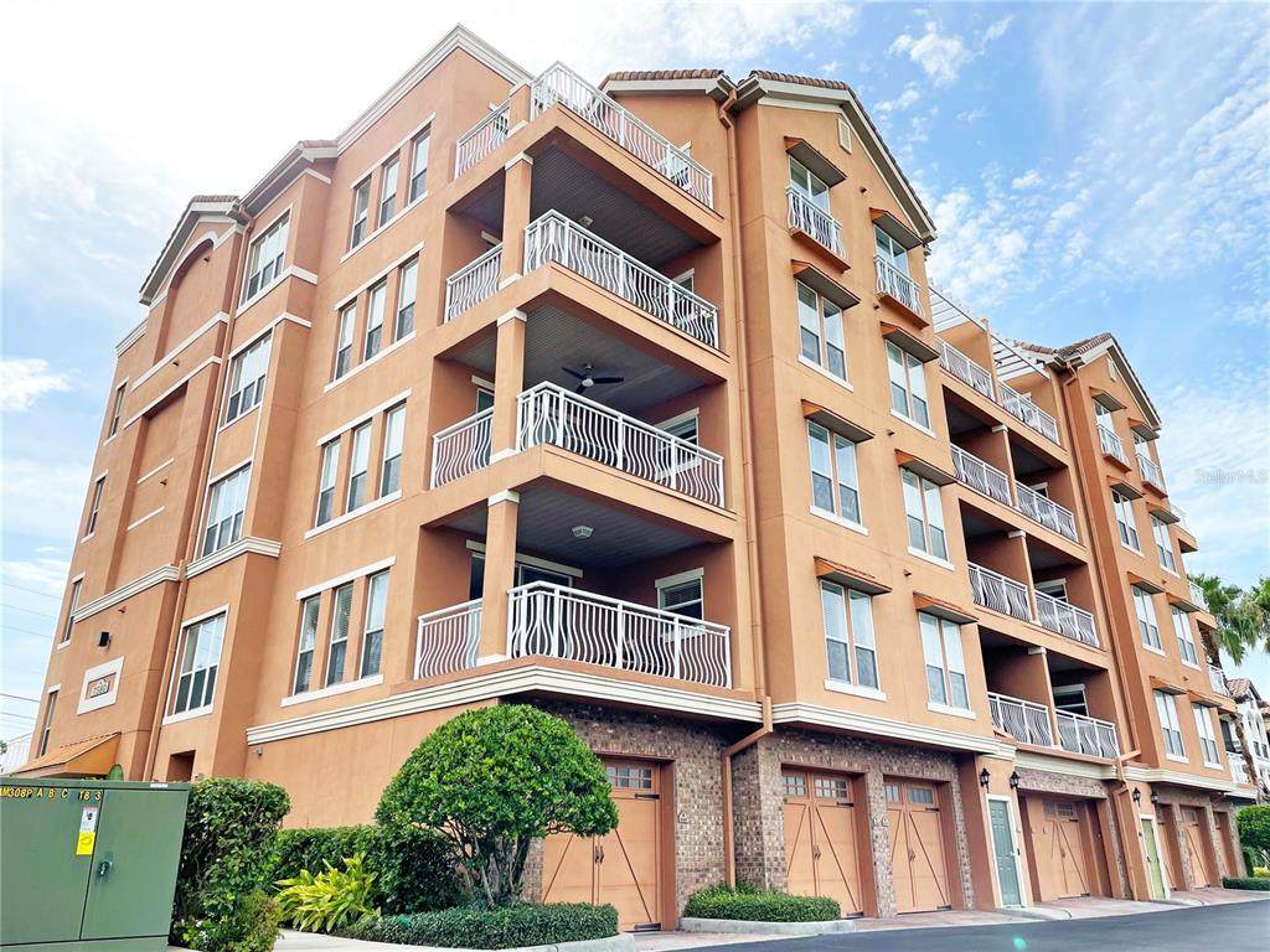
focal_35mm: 26
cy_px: 476
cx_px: 635
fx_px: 954
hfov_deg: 67.3
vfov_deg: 53.1
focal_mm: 4.2
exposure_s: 1/2398
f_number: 1.6
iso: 32
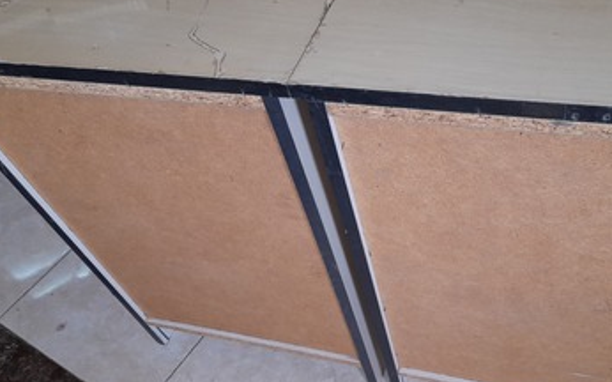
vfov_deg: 36.2
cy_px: 218
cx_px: 386
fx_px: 584
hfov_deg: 54.6
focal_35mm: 35
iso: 200
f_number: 2
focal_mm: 4.6
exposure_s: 1/50
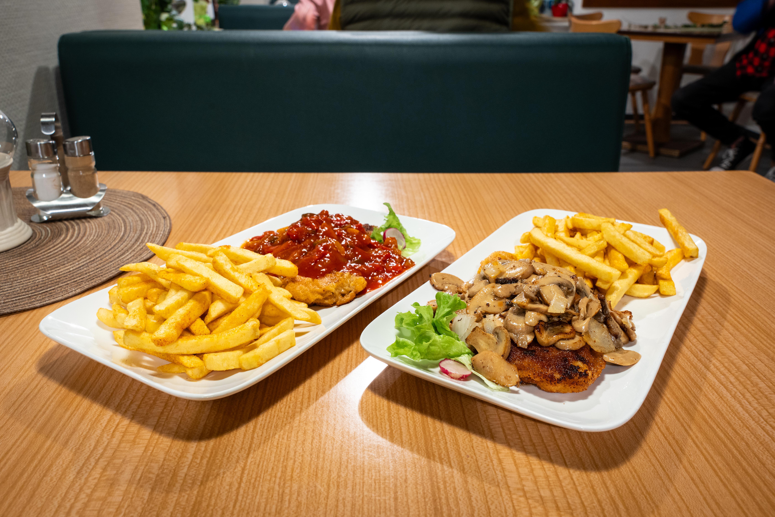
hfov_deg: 62.8
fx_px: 635
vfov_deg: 44.3
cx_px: 388
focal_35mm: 30
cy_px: 258
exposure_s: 1/2.5
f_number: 10
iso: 640
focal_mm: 29.5
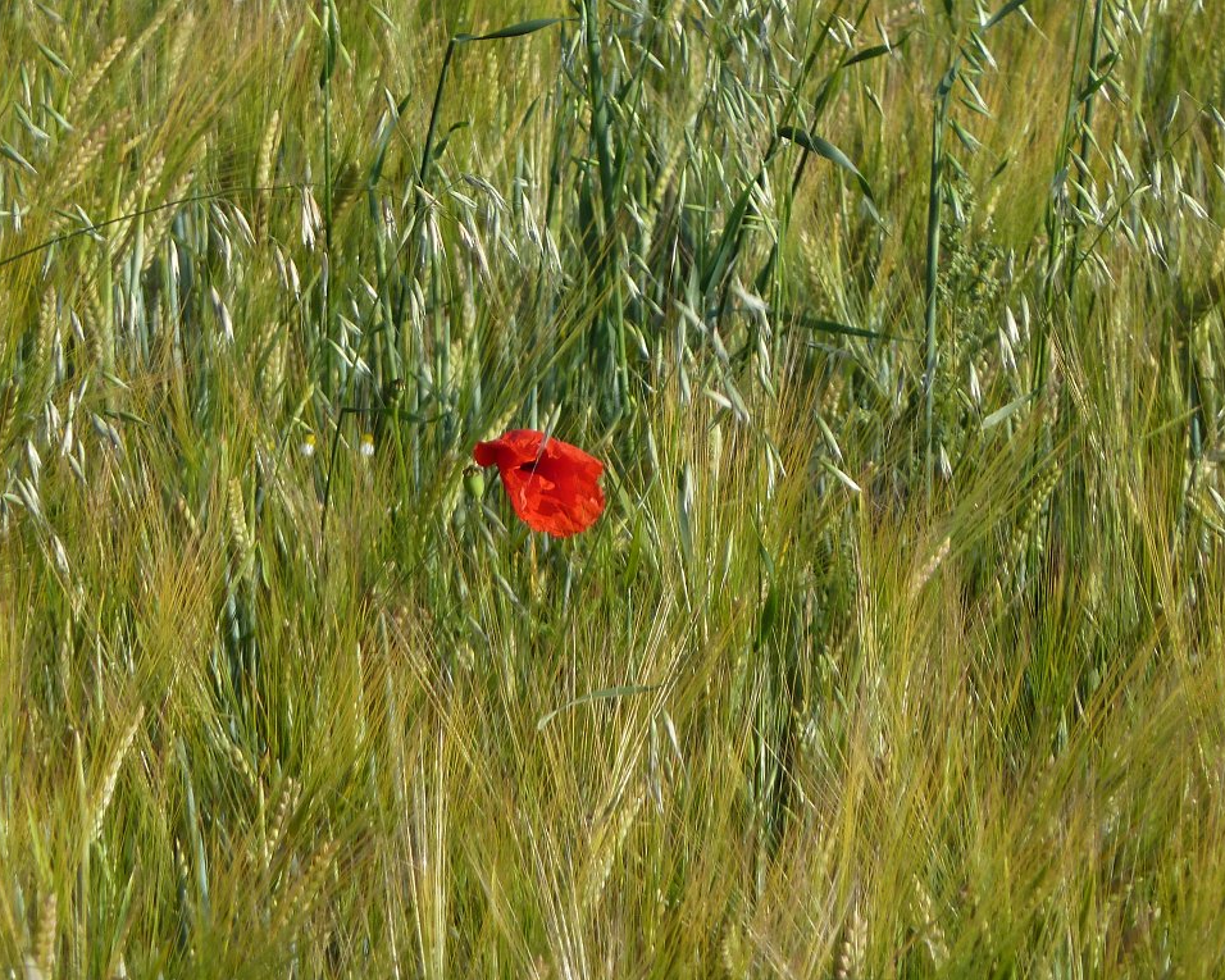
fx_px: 15120
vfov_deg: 3.7
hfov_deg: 4.6
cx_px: 602
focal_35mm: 417
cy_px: 491
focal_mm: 49.2
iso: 80
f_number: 4.9
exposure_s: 1/250
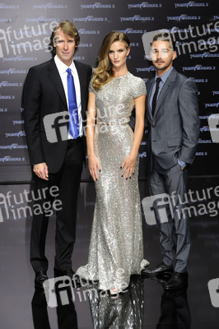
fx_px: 777
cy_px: 164
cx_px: 110
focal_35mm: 85
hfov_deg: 16.0
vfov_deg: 23.9
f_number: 7.1
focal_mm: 85
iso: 400
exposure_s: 1/200
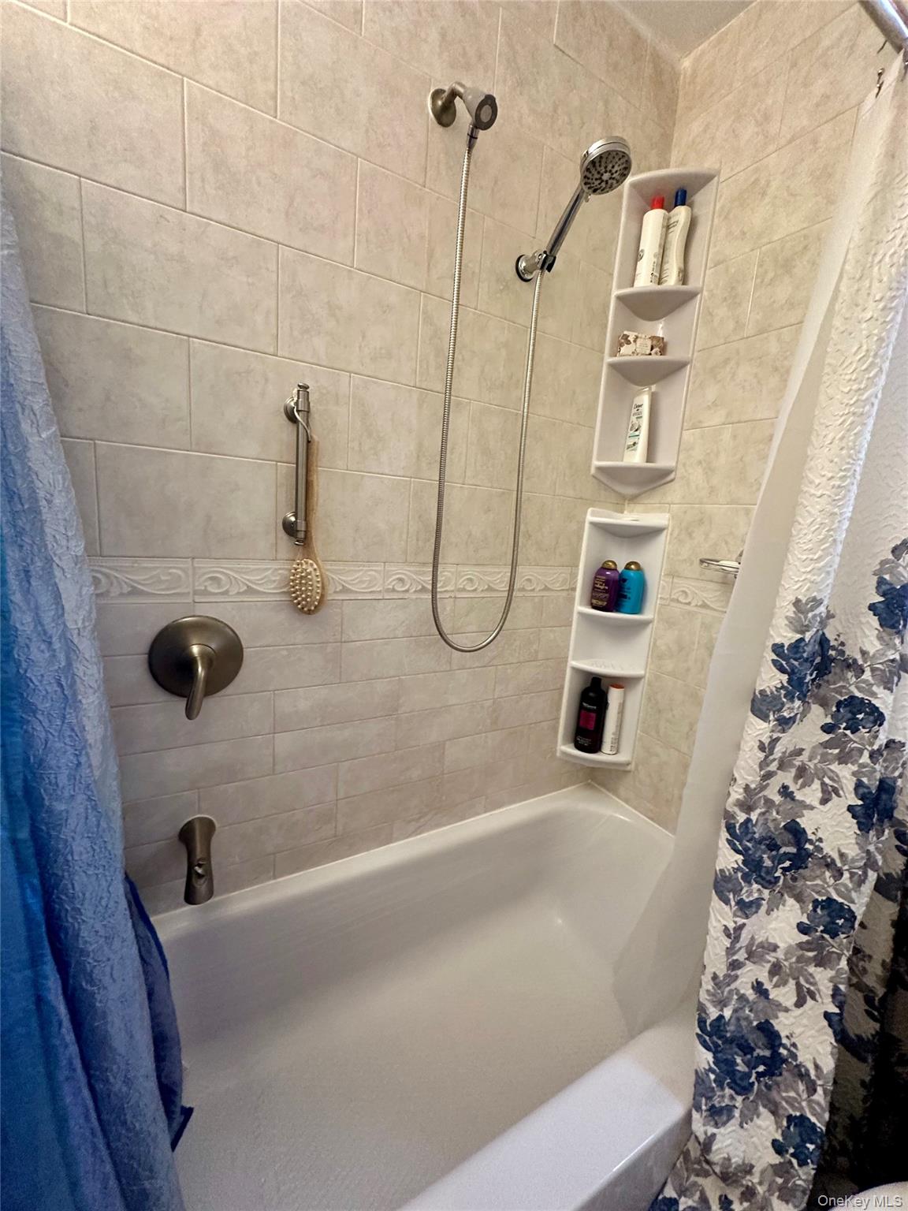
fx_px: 490
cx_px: 454
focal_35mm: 14
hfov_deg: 85.7
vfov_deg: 102.1
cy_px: 606
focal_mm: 2.22
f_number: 2.2
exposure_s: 1/60
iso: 250
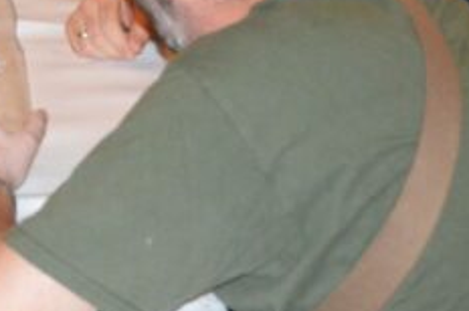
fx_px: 1881
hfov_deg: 13.8
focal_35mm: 145
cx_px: -107
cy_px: -96
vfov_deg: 9.3
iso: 2500
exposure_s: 1/60
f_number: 4
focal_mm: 31
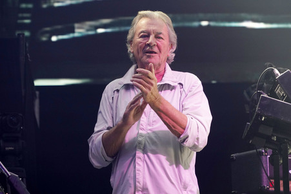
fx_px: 1317
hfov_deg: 12.6
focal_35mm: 163
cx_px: 146
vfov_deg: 8.4
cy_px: 97
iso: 1600
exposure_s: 1/250
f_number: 5.6
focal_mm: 163
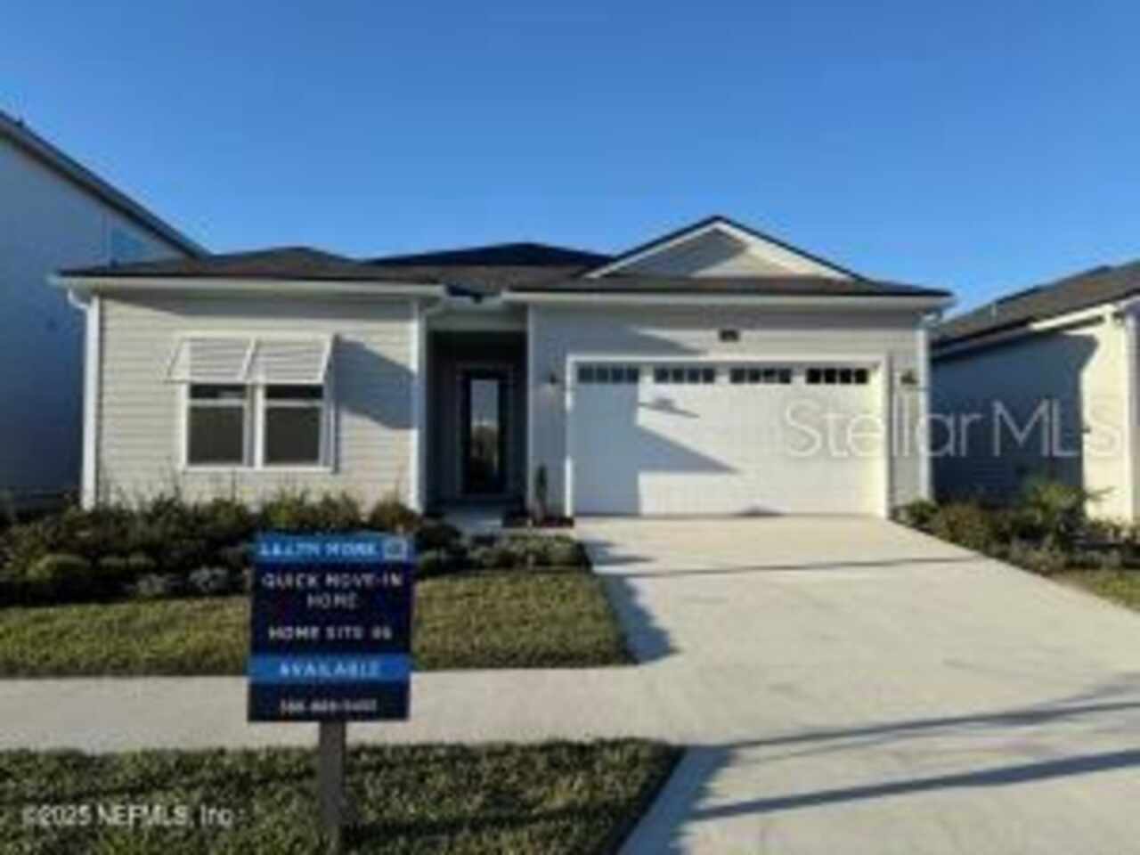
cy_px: 428
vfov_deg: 56.8
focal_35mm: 24
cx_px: 570
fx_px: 790
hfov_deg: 71.6
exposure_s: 1/3145
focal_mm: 6.76
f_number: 1.78
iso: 80
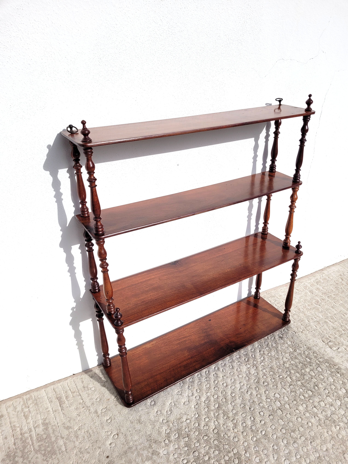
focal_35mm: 26
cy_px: 232
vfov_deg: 67.3
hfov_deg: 53.1
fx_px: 349
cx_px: 174
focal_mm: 5.4
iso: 40
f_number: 1.8
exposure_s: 1/4939
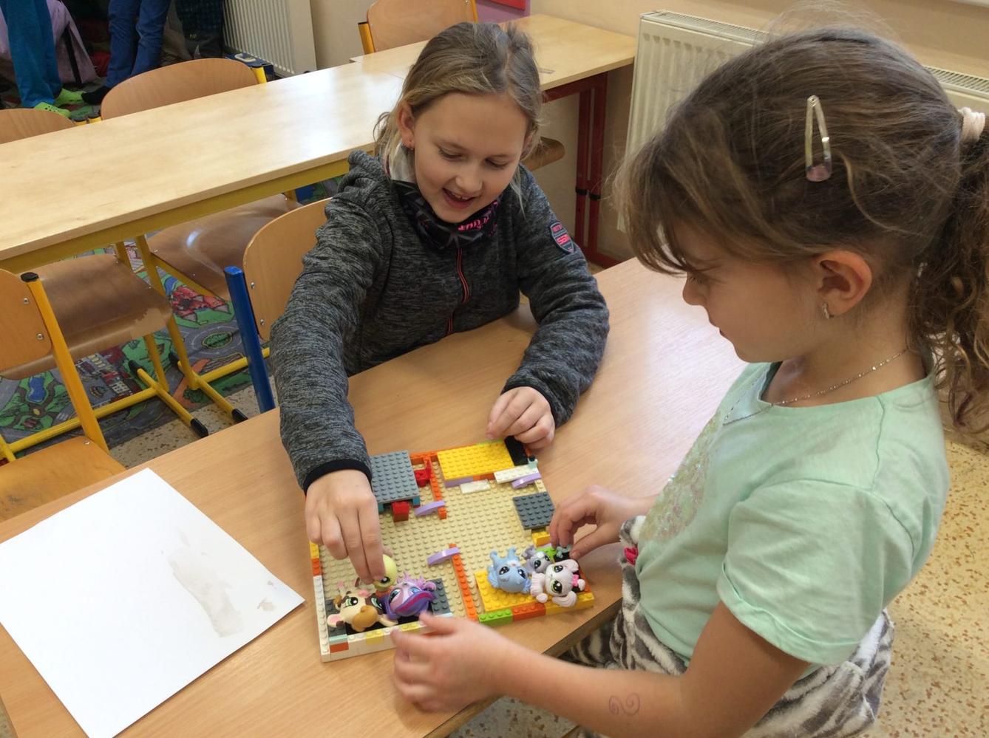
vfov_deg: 44.0
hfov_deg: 56.9
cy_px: 369
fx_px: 913
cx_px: 494
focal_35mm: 32
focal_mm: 3.3
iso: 40
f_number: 2.4
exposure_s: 1/50
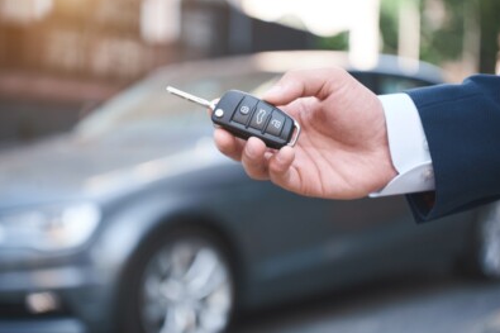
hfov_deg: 28.5
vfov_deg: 19.2
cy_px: 168
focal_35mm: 71
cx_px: 251
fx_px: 986
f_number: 3.5
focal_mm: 70
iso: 320
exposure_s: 1/320
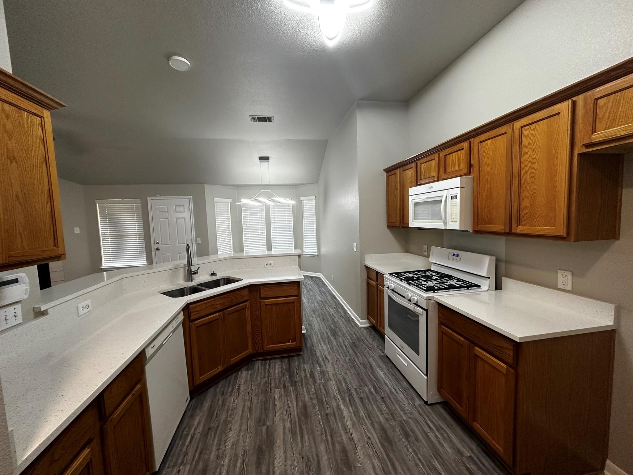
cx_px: 316
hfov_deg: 102.1
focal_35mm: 14
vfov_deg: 85.7
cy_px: 238
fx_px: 256
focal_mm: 2.22
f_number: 2.2
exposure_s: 1/60
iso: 200
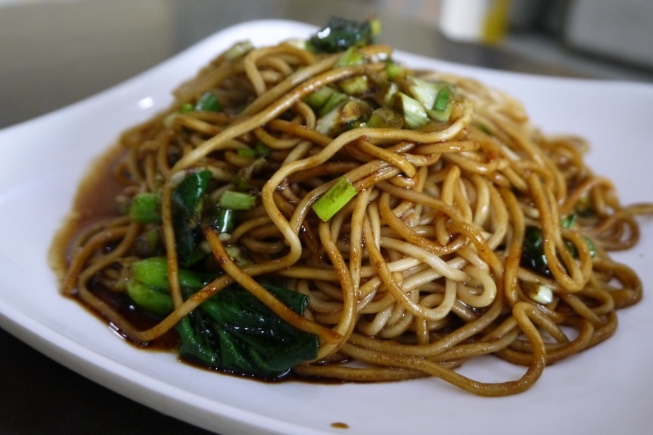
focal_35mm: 38
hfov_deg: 50.7
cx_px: 329
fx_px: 689
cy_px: 203
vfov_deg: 35.1
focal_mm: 18
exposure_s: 1/60
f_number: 4.2
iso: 1000
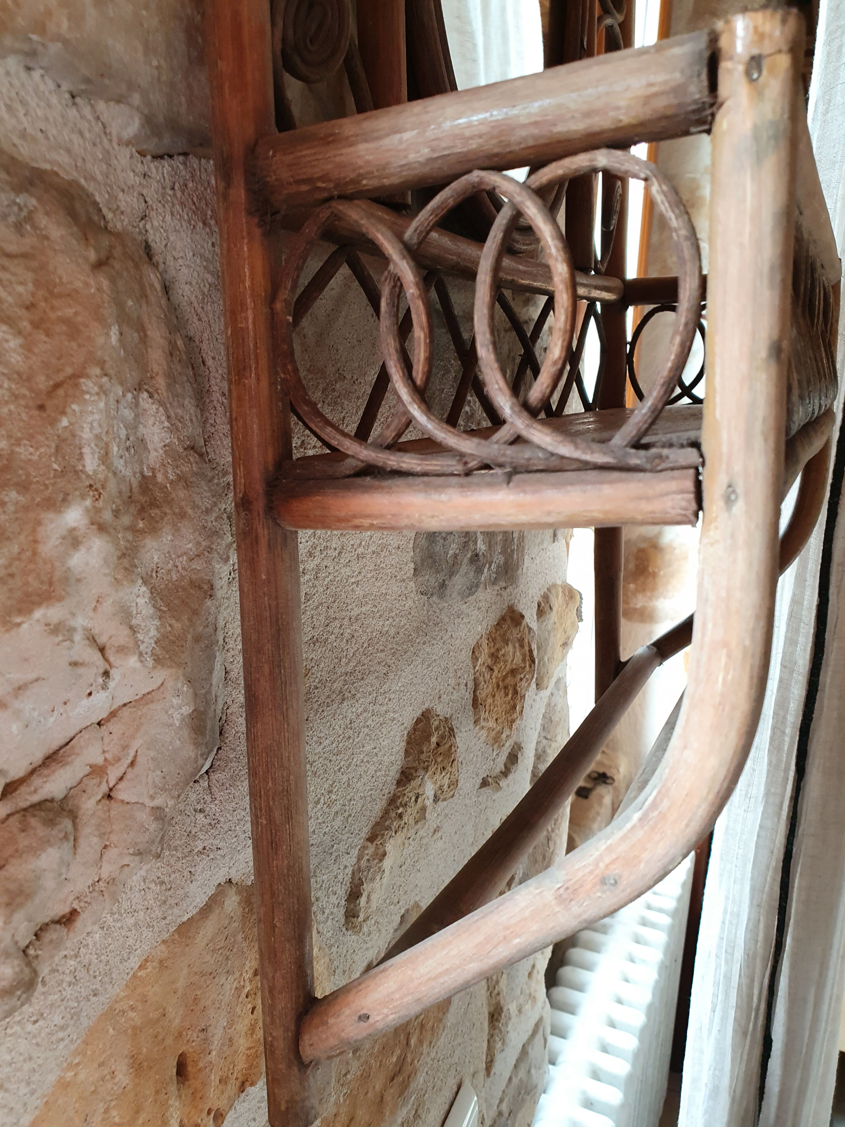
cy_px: 564
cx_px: 422
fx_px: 846
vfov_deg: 67.3
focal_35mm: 26
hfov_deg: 53.1
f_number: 2.4
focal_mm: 4.32
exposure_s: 1/100
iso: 320
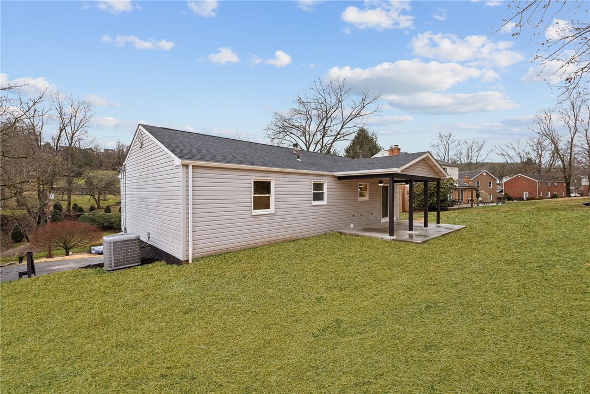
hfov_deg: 96.7
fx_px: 262
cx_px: 295
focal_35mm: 16
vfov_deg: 73.8
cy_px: 197
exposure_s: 1/10
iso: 50
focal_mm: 16
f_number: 11
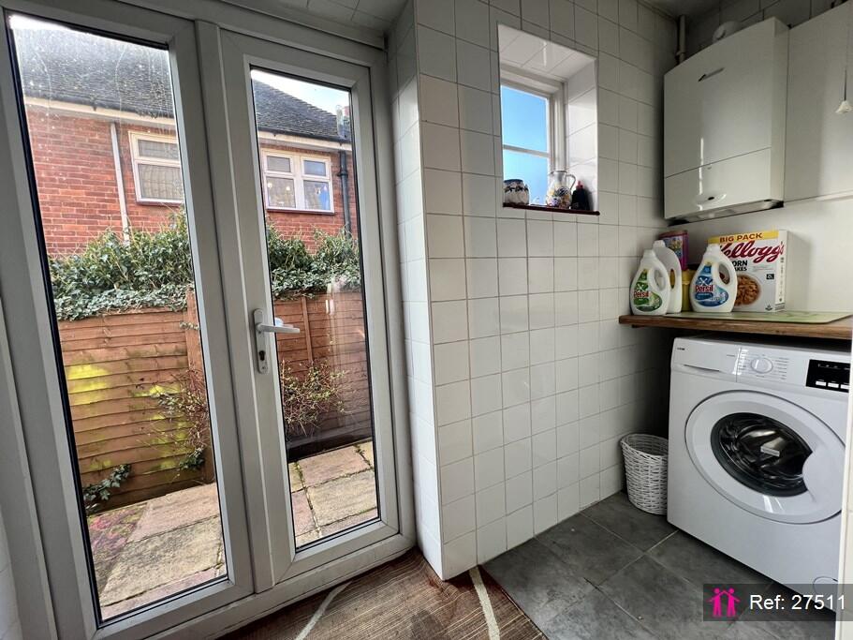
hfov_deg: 106.2
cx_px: 426
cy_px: 320
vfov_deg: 89.9
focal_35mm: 13
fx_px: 320
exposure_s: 1/100
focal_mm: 1.57
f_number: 1.8
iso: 32
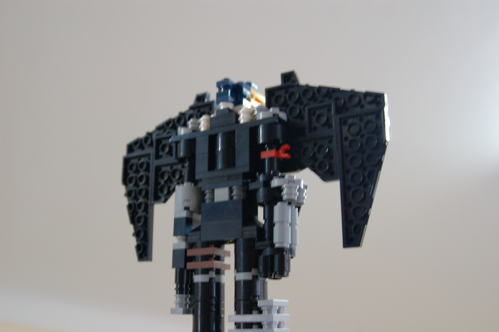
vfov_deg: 31.8
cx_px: 250
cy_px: 166
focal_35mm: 42
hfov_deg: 46.4
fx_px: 582
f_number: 5.6
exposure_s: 1/8
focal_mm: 28
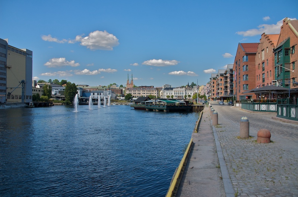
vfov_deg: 47.7
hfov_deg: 67.5
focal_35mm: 27
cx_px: 149
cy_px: 98
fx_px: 223
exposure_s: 1/320
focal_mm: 18
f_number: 9
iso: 200
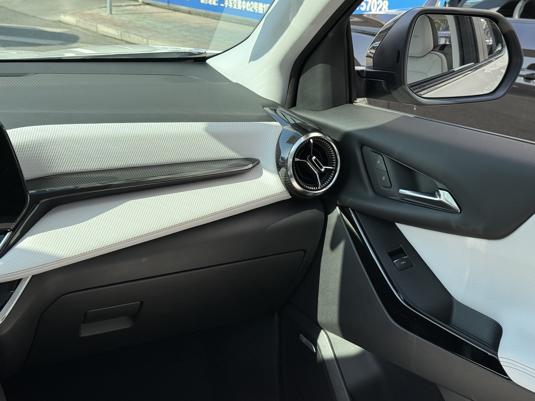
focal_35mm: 52
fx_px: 804
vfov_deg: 28.0
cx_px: 246
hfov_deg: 36.8
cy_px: 192
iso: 64
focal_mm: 6.76
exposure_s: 1/1133
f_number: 1.78
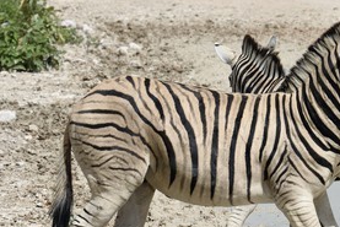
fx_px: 3439
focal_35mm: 364
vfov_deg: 3.8
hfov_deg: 5.7
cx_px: 255
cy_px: 171
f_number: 11
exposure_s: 1/1600
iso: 400
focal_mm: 240
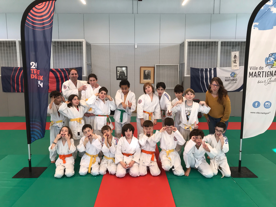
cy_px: 104
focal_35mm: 28
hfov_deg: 63.4
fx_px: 223
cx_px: 138
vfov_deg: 49.7
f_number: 1.8
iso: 25
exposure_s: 1/50
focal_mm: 3.99
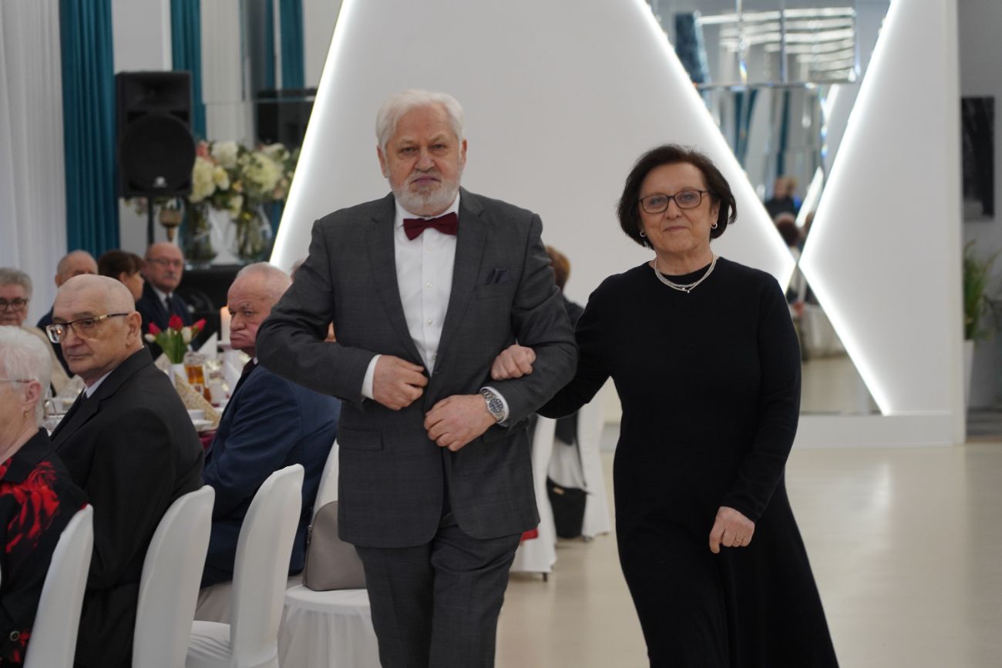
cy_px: 334
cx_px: 501
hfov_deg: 19.5
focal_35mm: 105
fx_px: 2923
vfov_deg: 13.0
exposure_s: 1/125
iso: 1250
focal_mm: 105
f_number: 4
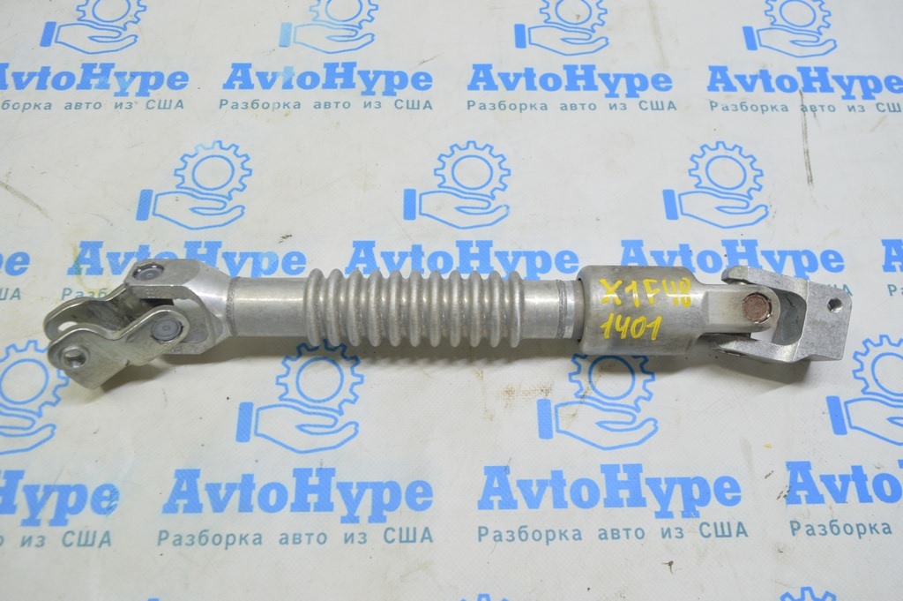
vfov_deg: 43.5
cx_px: 452
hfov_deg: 62.0
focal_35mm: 30
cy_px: 300
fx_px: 752
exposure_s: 1/20
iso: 400
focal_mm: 20
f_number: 5.6
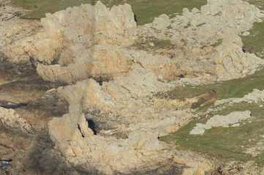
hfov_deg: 3.3
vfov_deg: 2.2
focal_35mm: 624
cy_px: 21
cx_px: -213
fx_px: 4574
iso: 640
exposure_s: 1/1250
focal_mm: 140
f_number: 10
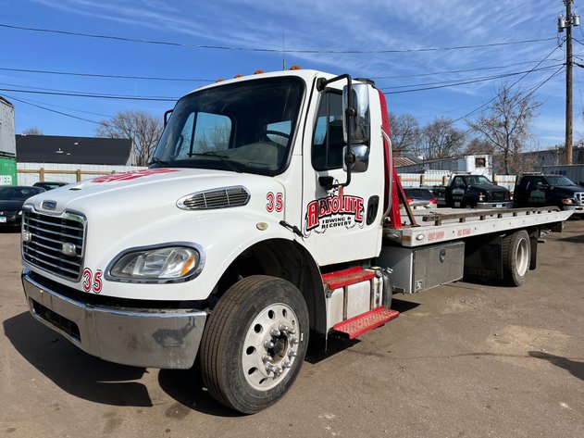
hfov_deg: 67.3
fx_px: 439
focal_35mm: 26
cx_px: 292
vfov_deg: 53.0
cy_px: 219
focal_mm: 5.1
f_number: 1.6
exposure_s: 1/6173
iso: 50
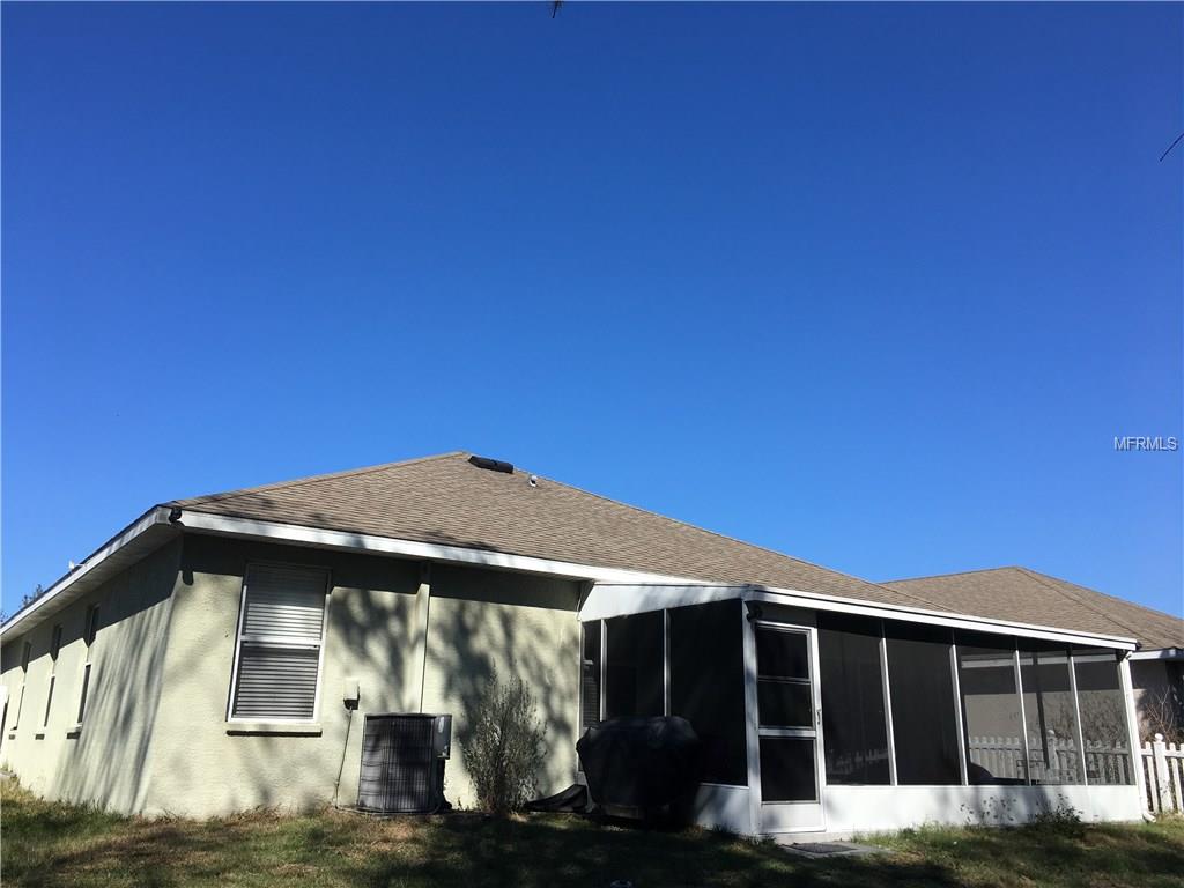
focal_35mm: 29
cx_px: 592
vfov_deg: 48.2
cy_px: 444
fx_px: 992
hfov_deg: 61.7
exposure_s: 1/1538
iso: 25
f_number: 2.2
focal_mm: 4.15
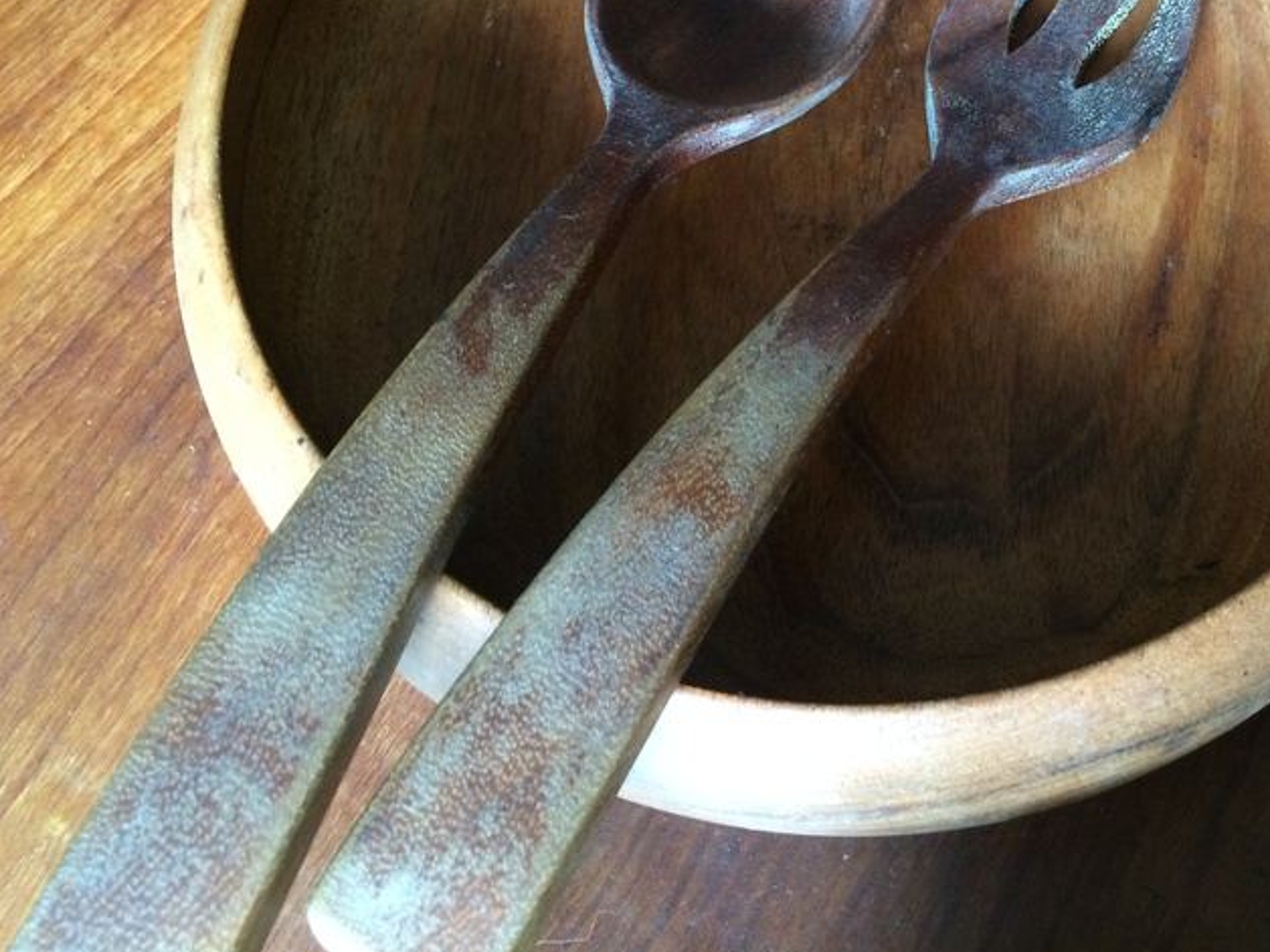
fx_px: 1578
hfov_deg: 42.9
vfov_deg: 33.1
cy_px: 274
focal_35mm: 43
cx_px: 894
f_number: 2.2
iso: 250
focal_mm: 4.12
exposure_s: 1/30
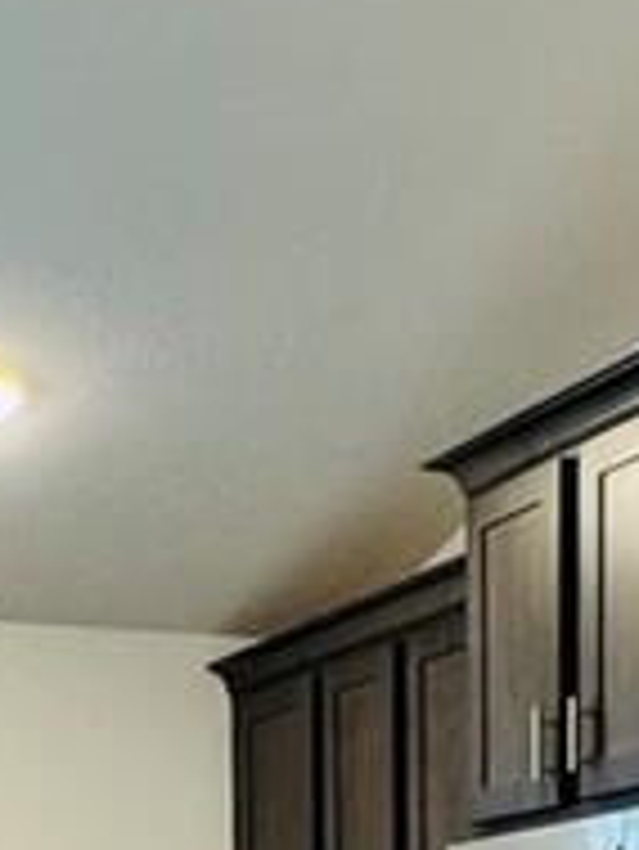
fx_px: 2188
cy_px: 1484
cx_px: 266
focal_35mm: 89
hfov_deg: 16.6
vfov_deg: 18.0
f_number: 2.2
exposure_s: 1/120
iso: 250
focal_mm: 2.22
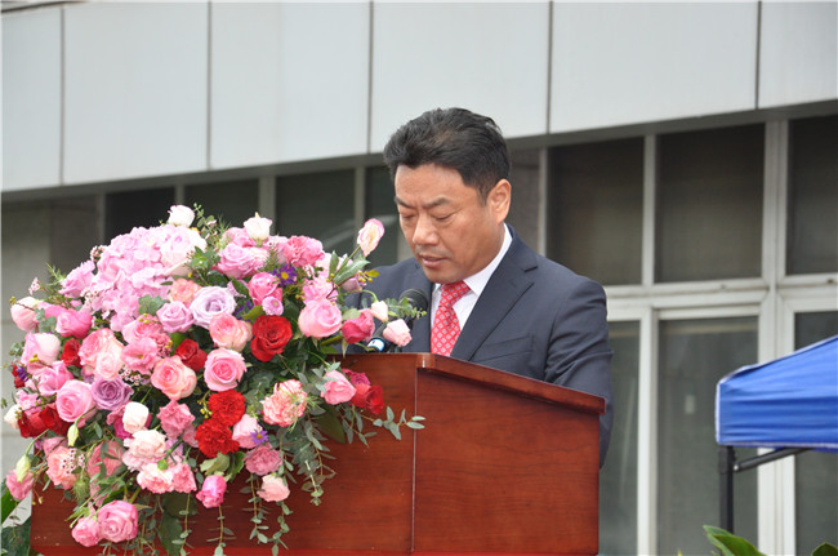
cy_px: 278
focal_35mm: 158
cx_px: 419
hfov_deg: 13.1
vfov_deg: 8.7
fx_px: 3660
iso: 1000
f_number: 9
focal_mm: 105
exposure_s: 1/200
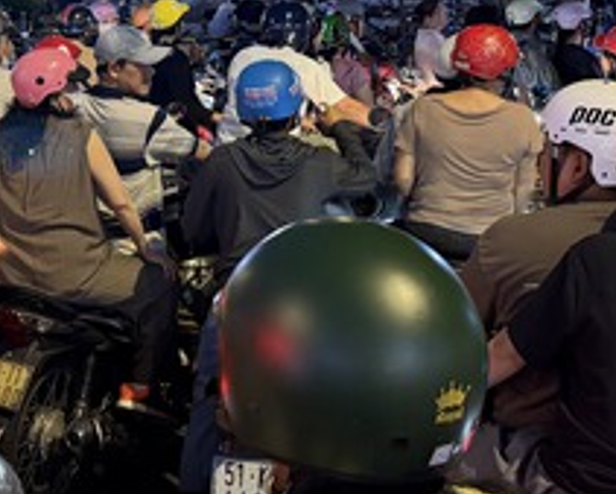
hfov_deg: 26.0
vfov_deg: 21.1
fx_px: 1295
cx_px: 73
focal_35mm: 71
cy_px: 41
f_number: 1.78
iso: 640
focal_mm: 6.76
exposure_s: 1/33
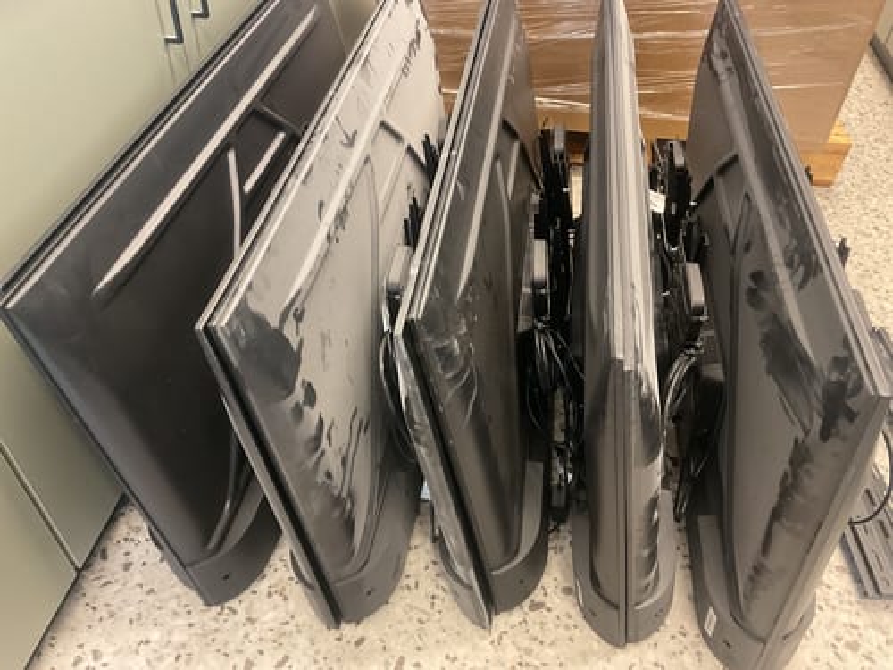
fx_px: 748
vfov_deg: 48.2
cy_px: 335
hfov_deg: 61.7
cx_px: 446
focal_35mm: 29
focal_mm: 3
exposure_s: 1/33
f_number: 1.8
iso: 250
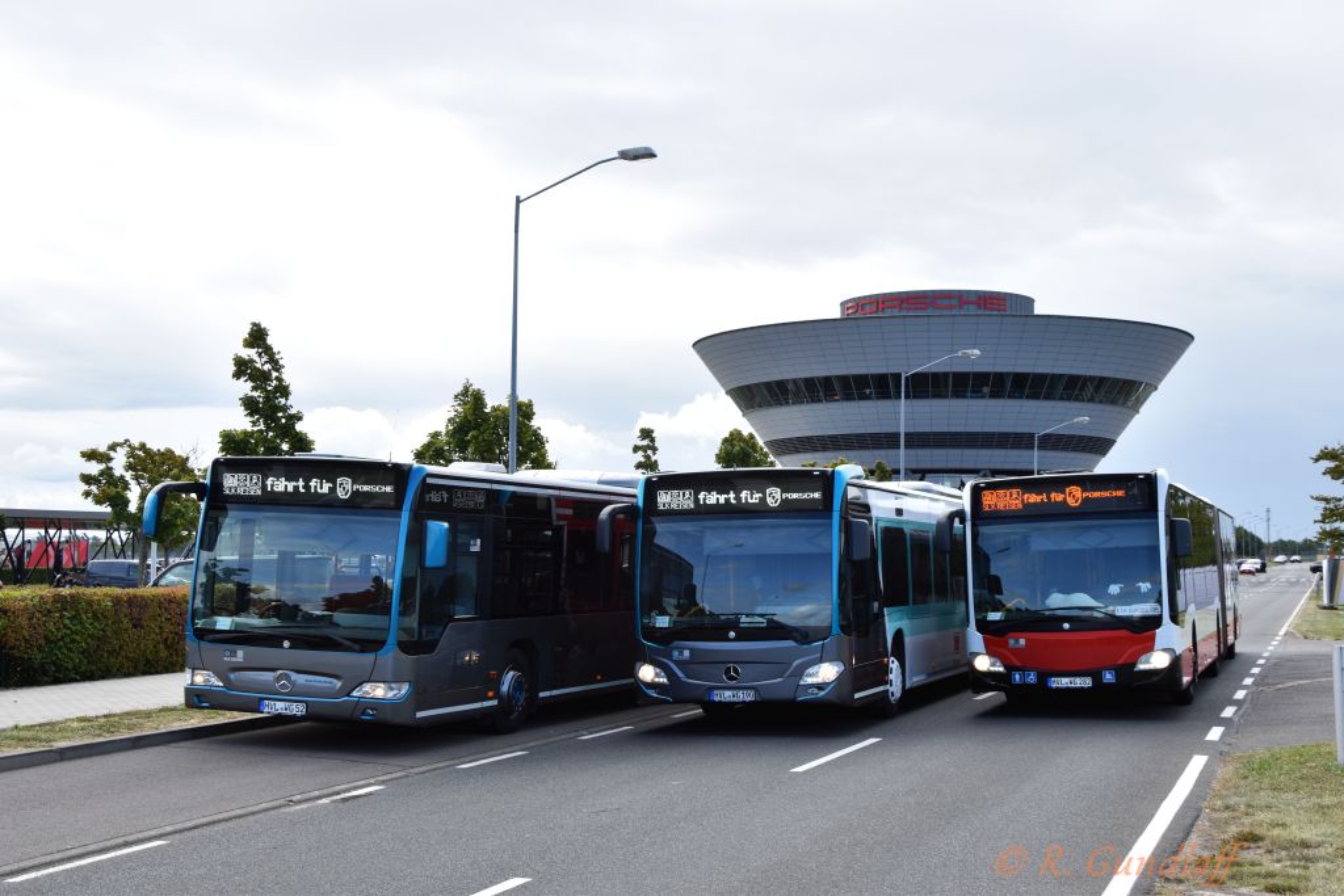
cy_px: 448
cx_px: 672
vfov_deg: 25.8
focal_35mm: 52
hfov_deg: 37.8
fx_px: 1960
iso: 100
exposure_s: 1/80
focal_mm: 35
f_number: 10
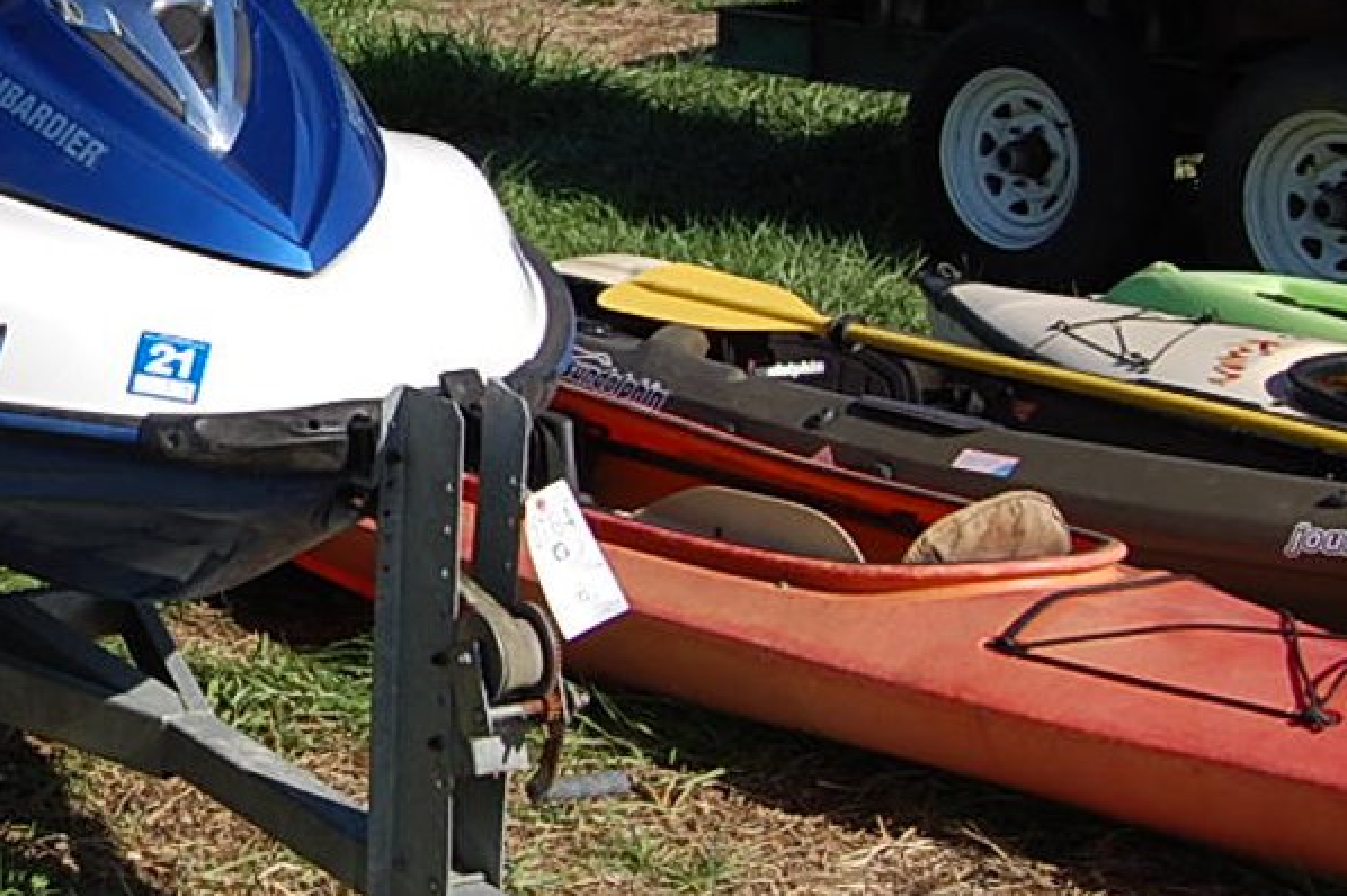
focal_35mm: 98
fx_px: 3681
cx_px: -389
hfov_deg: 19.2
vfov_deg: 13.8
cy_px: 183
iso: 200
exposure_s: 1/400
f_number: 10
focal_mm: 23
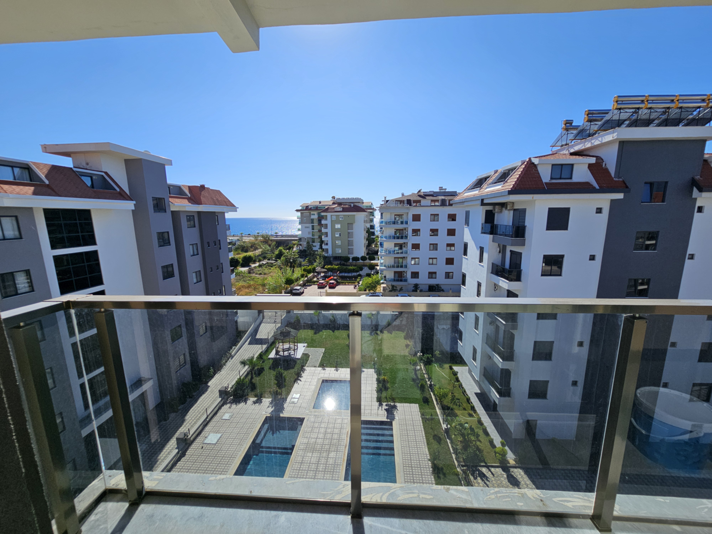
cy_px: 267
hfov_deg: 106.2
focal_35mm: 13
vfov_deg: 89.9
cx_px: 356
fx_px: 267
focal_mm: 2.2
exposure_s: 1/3026
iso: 50
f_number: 2.2
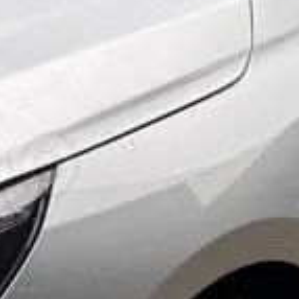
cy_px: 316
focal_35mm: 148
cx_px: -8
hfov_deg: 11.7
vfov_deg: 11.7
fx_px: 1446
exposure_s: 1/121
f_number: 1.78
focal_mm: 6.76
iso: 64
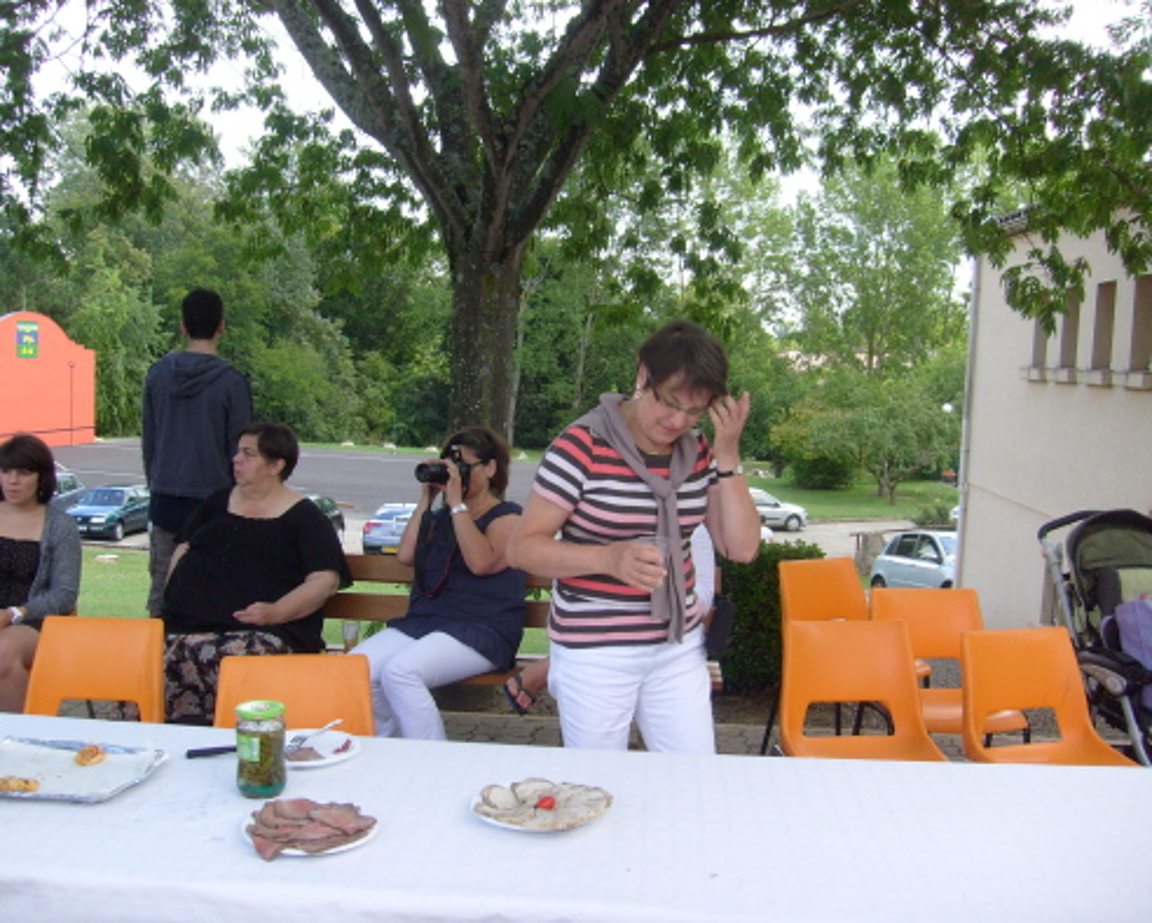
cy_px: 457
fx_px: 1262
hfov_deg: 49.0
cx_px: 540
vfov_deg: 40.2
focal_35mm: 37
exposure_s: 1/60
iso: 80
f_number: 7.1
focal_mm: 5.8
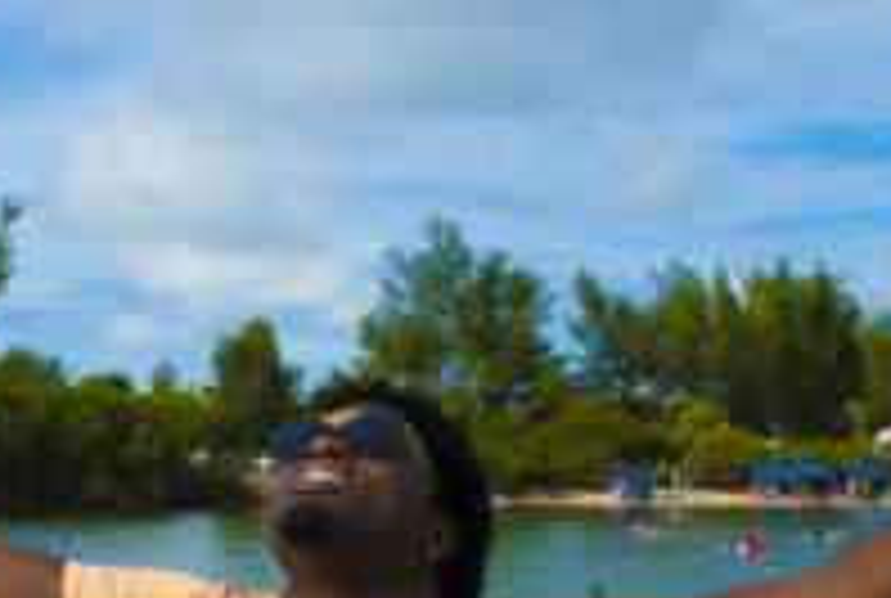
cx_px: 342
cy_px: 600
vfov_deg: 14.8
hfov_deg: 22.3
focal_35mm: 91
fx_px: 2257
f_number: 9
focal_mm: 24
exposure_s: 1/320
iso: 100
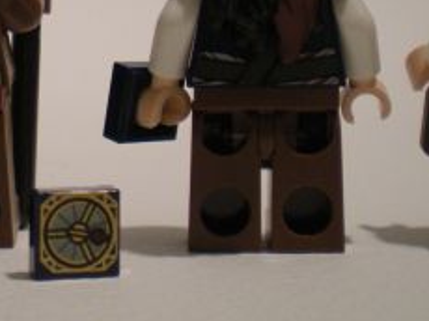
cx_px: 85
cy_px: 34
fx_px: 1337
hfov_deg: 18.1
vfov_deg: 13.6
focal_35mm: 108
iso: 200
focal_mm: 6.3
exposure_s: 1/71.1
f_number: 3.1
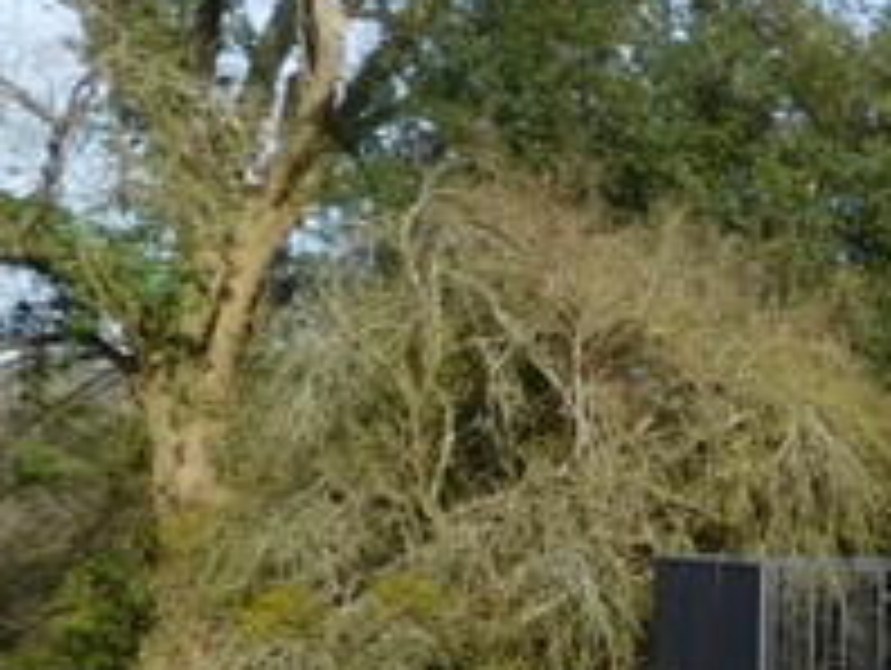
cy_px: 513
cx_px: 2016
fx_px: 3324
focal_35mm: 129
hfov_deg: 12.5
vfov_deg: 11.5
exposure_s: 1/800
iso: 125
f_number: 3.4
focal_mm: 4.5
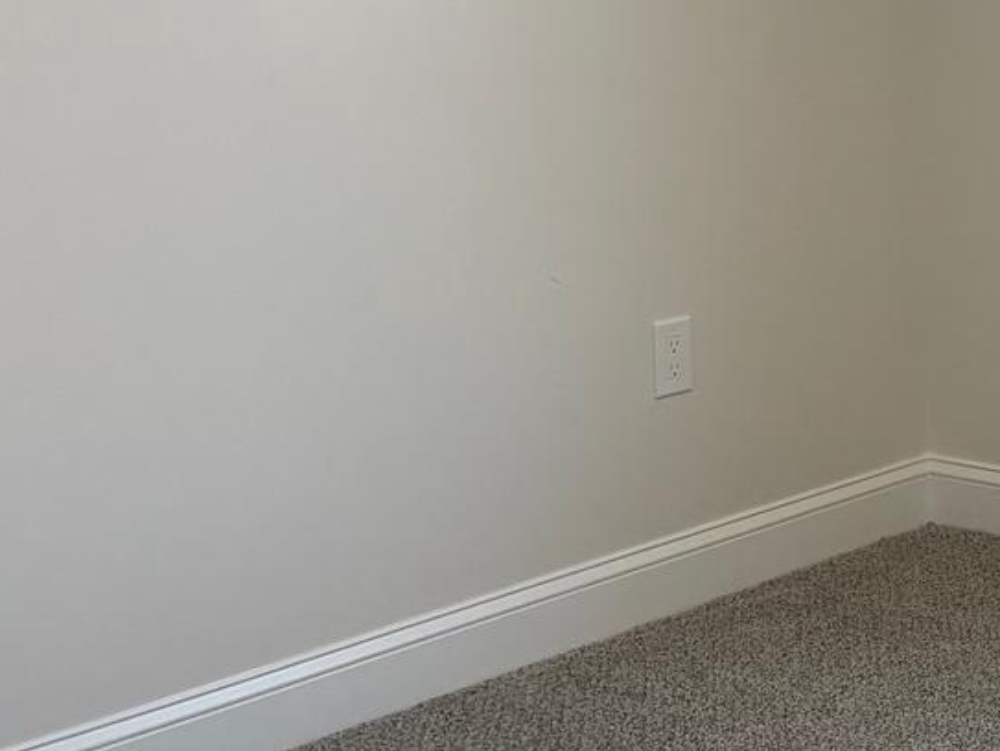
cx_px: 1527
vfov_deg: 15.1
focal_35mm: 98
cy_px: 311
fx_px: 2833
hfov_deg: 17.8
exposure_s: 1/187
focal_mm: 5.96
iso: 125
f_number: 1.6
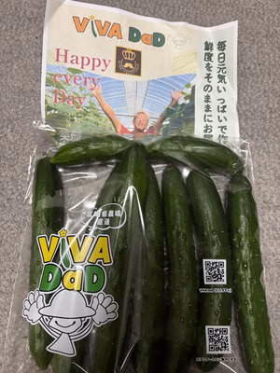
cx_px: 140
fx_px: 280
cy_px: 186
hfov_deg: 53.1
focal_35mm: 26
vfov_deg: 67.3
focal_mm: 5.96
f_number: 1.6
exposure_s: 1/60
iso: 500
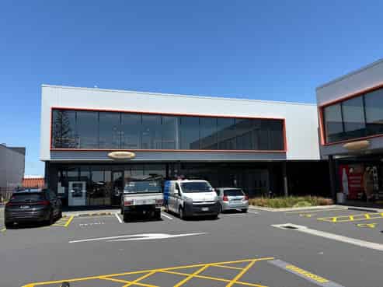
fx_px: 287
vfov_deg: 53.0
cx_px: 192
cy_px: 144
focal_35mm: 26
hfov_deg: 67.3
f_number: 1.6
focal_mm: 5.96
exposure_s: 1/2985
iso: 50
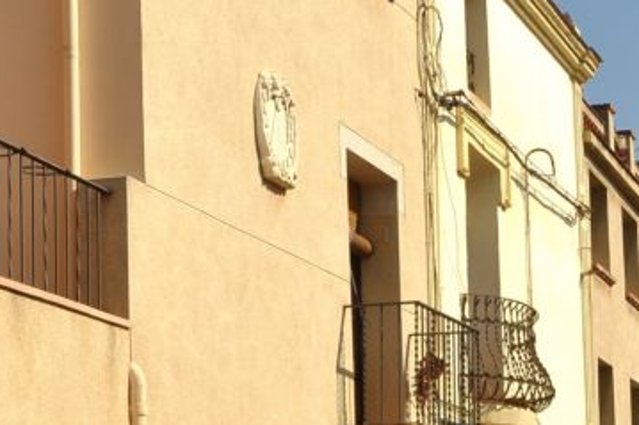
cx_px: 491
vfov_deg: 11.8
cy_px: 277
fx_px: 2048
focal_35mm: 115
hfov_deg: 17.6
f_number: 11
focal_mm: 27
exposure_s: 1/500
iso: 320
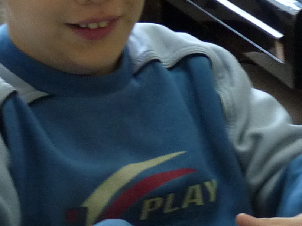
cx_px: 361
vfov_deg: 10.0
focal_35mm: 148
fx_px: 1291
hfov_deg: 13.0
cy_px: 53
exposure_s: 1/30
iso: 250
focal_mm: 5.9
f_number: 3
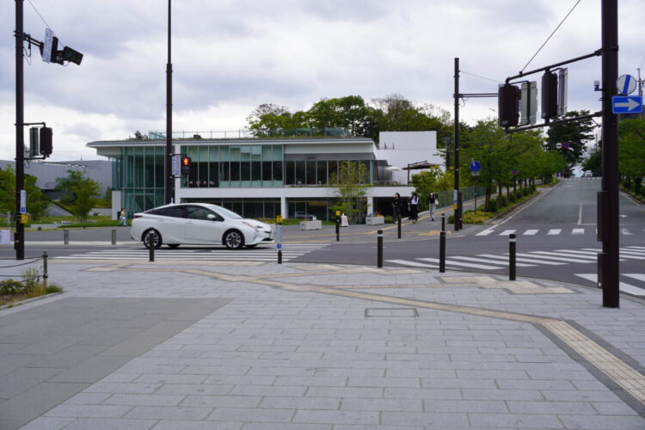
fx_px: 699
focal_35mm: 39
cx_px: 322
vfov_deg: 34.2
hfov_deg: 49.6
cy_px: 215
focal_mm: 26
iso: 100
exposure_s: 1/125
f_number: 9
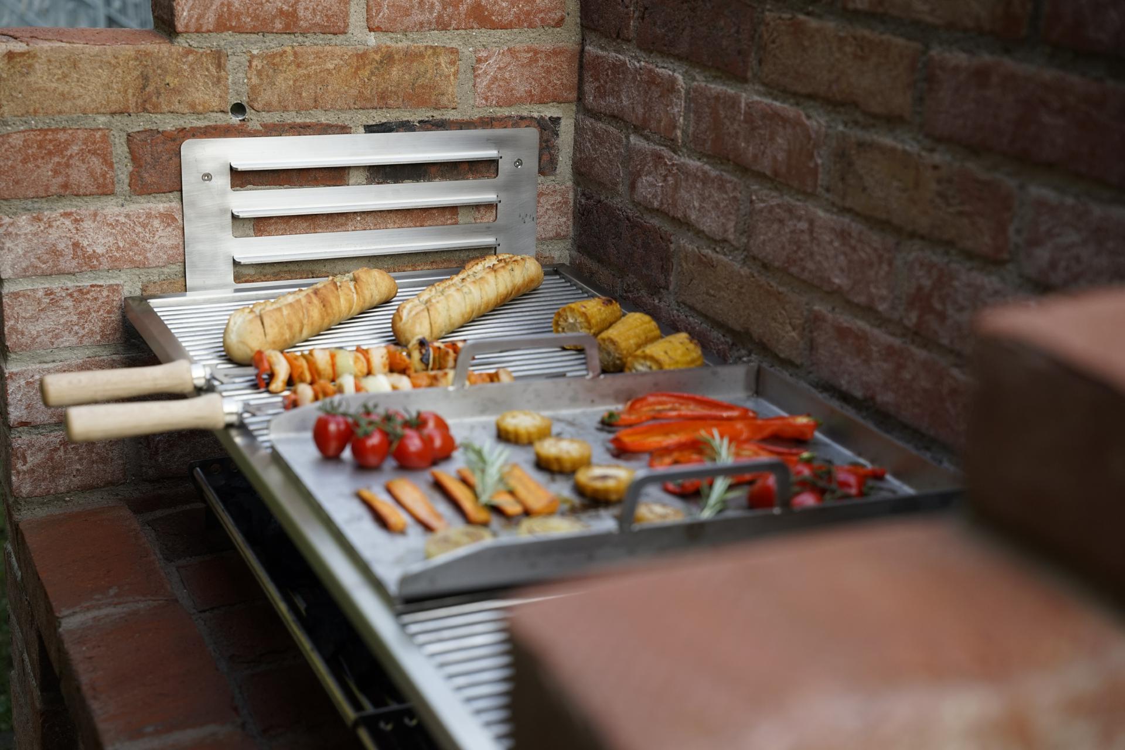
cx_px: 562
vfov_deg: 25.6
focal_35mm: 53
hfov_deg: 37.6
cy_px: 375
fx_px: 1653
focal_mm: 52.9
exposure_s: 1/250
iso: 320
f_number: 3.5
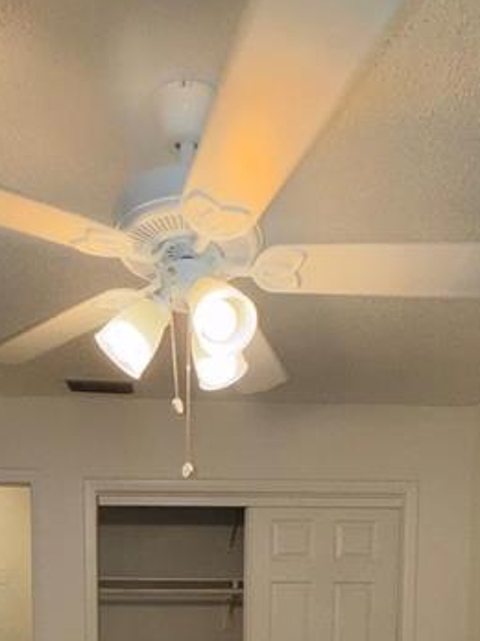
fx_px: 573
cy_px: 628
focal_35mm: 31
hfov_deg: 45.2
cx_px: 198
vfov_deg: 48.9
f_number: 2.2
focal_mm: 2.22
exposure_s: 1/122
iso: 50
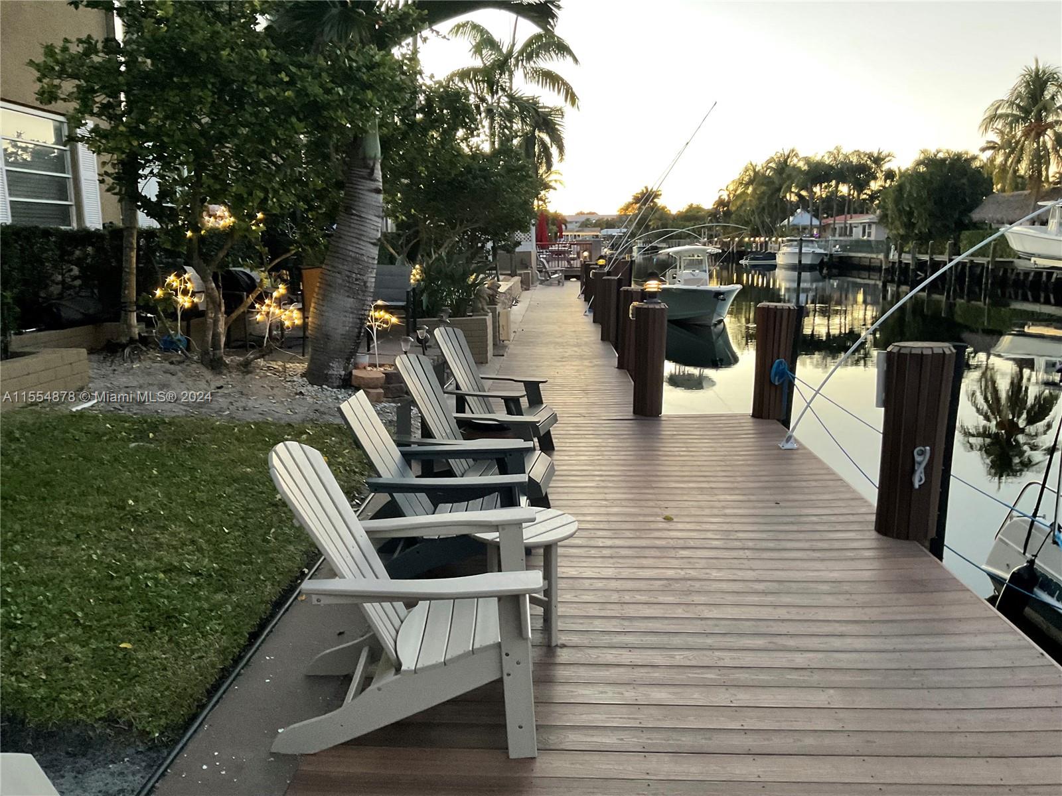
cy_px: 398
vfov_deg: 48.2
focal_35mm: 29
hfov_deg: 61.7
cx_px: 531
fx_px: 890
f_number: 1.8
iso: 320
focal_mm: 3
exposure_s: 1/48
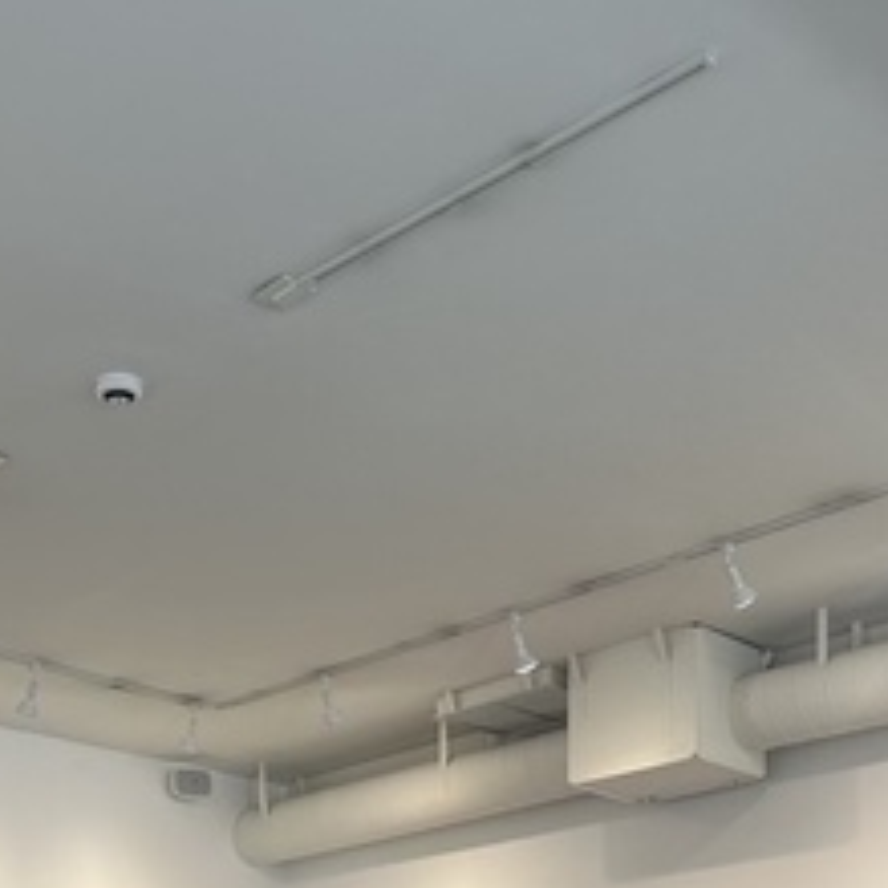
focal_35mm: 58
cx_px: 243
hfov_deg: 29.2
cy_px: 1111
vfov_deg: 25.9
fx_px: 1683
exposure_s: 1/120
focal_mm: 6.86
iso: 125
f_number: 1.78
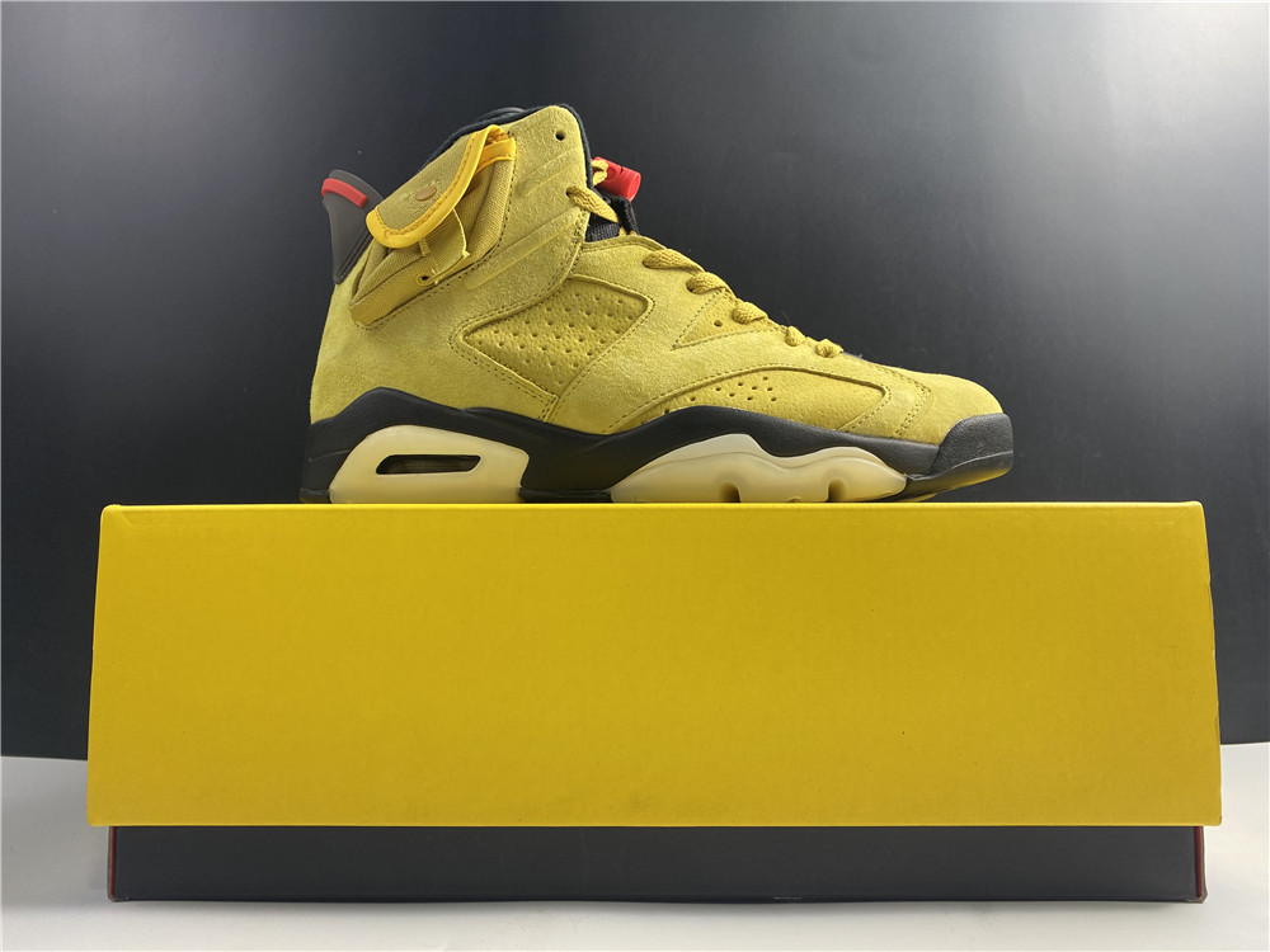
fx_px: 954
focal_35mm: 26
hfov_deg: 67.3
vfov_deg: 53.1
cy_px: 476
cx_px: 635
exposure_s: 1/100
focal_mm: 4.25
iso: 80
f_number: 1.8
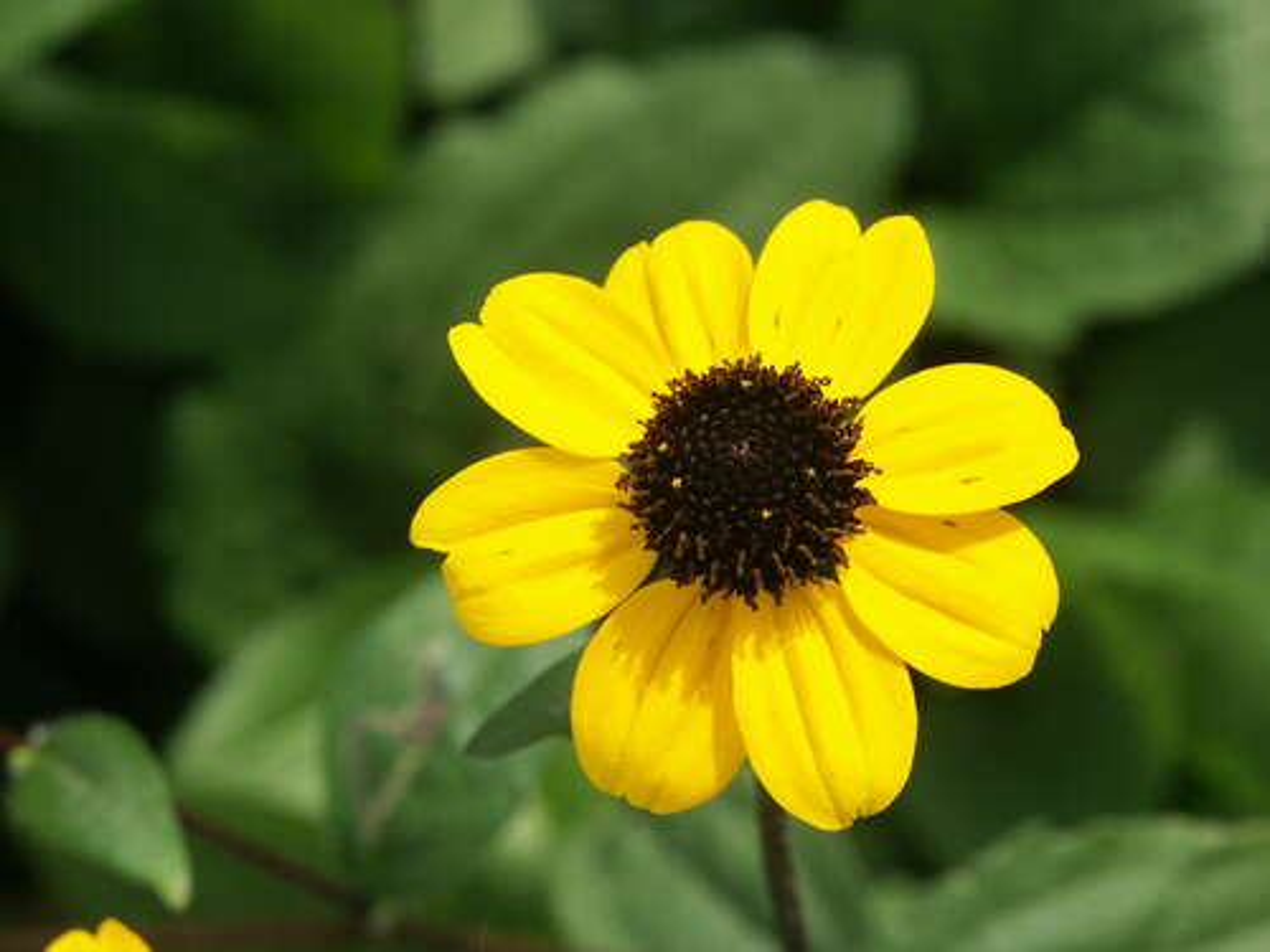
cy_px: 476
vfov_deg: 7.5
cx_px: 635
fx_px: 7301
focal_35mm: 199
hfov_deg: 9.9
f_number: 6.7
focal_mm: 50.48
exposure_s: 1/250
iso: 100
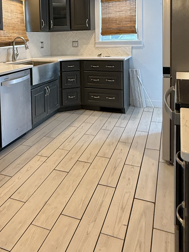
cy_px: 56
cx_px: 63
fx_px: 248
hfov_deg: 41.3
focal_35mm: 34
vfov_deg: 51.2
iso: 200
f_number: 2.2
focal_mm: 2.22
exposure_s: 1/120
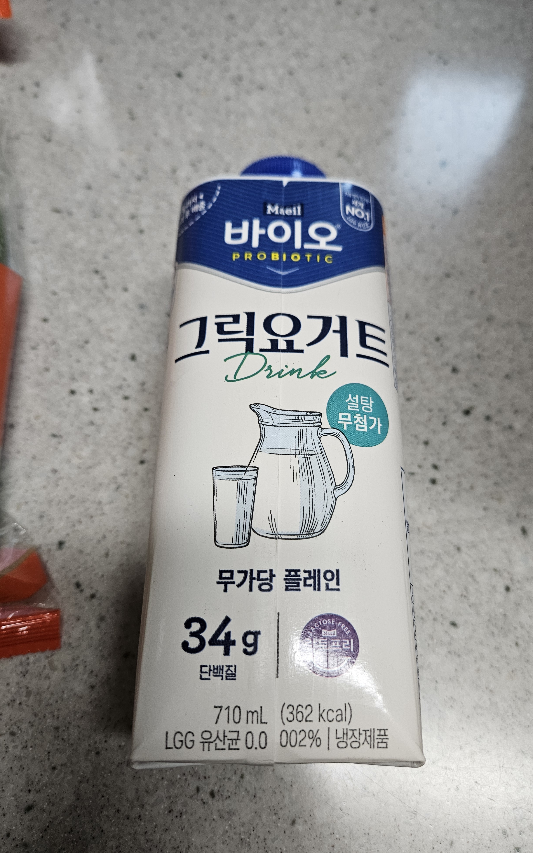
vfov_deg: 72.5
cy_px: 435
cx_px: 300
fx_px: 581
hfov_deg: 49.2
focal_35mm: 25
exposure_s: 1/120
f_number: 1.8
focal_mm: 5.4
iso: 160
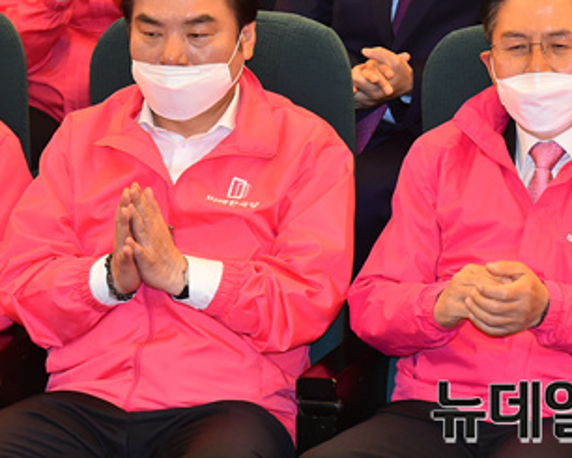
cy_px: 84
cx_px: 536
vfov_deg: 5.6
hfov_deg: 7.0
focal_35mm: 275
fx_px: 4657
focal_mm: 140
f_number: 7.1
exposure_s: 1/160
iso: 4000
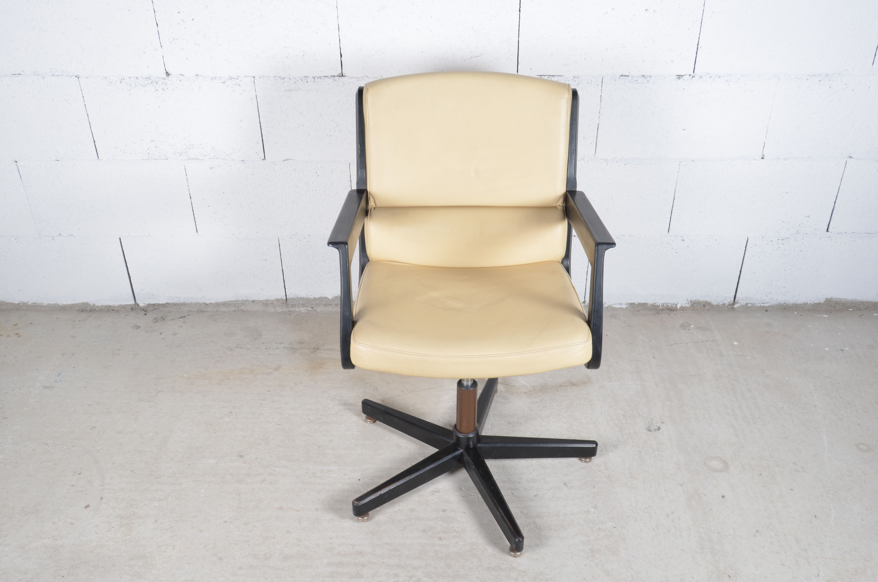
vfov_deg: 39.8
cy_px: 291
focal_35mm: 33
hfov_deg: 57.3
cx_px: 439
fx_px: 803
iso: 100
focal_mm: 22
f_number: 11
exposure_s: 1/125
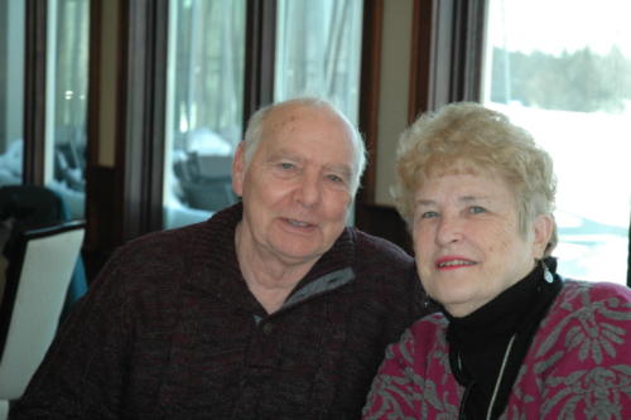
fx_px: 1577
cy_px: 210
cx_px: 316
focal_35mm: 90
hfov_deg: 22.6
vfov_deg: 15.2
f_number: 4.5
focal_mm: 60
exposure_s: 1/125
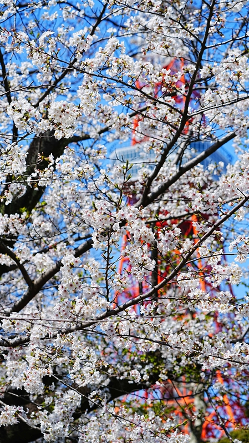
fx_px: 1232
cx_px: 127
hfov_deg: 11.5
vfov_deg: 20.4
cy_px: 222
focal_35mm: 105
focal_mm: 100
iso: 100
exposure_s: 1/400
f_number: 8
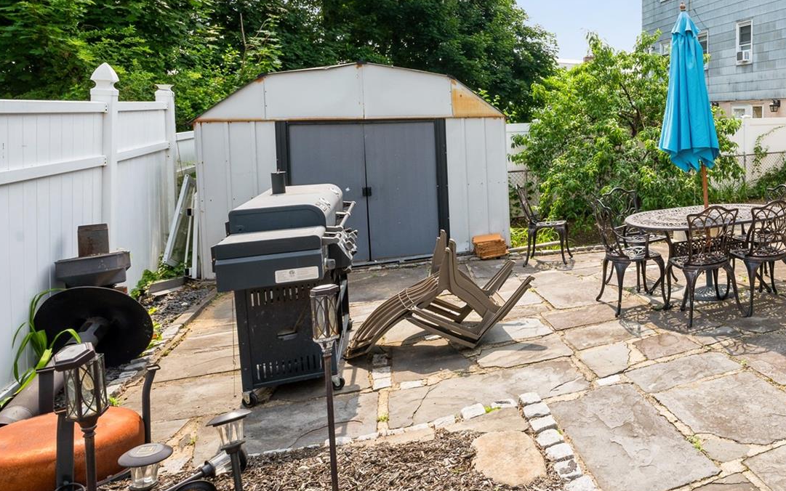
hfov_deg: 58.7
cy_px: 144
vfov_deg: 45.0
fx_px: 578
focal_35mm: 27
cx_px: 703
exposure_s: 1/100
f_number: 11
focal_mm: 14
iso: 200
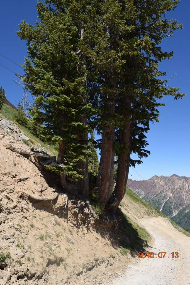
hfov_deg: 47.9
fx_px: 214
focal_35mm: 27
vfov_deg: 67.4
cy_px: 142
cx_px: 95
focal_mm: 18
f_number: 9
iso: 100
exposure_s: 1/200
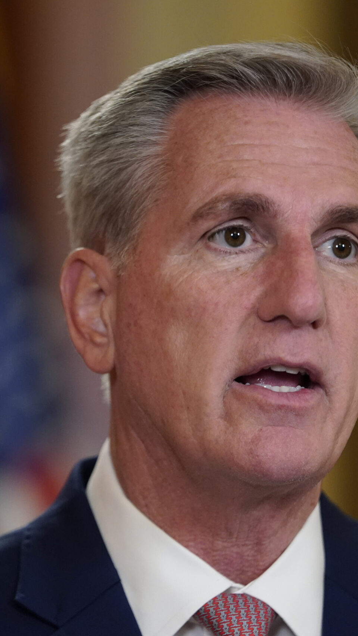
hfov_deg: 3.9
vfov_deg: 6.9
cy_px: 318
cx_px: 191
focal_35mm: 315
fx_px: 5316
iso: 4000
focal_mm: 200
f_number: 3.2
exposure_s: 1/250
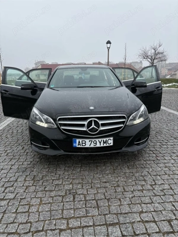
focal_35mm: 26
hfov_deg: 53.1
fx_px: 178
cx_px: 89
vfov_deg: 67.3
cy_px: 118
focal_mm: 5.96
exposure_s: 1/708
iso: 50
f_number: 1.6
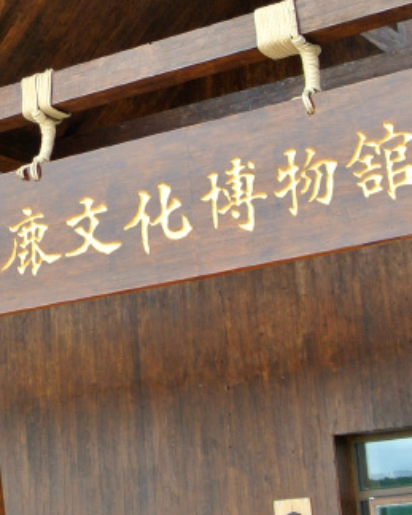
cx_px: 15
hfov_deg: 16.1
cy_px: 32
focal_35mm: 94
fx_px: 1433
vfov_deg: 19.9
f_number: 3.5
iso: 140
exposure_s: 1/250
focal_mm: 10
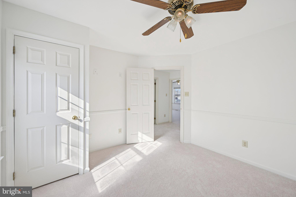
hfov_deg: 104.3
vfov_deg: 81.2
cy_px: 98
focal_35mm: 14
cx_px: 148
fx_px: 115
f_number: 8
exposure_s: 1/50
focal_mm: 14
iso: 100
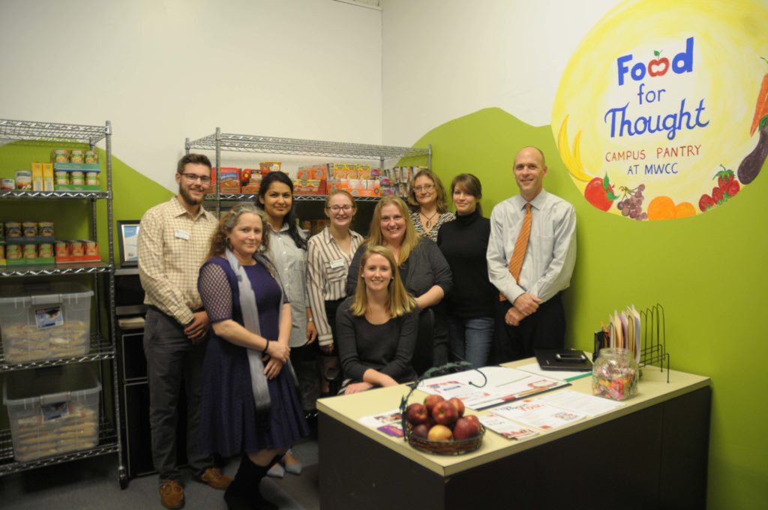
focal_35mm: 27
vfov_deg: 47.8
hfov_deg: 67.4
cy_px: 255
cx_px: 384
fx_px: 575
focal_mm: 18
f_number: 3.5
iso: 500
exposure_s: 1/30
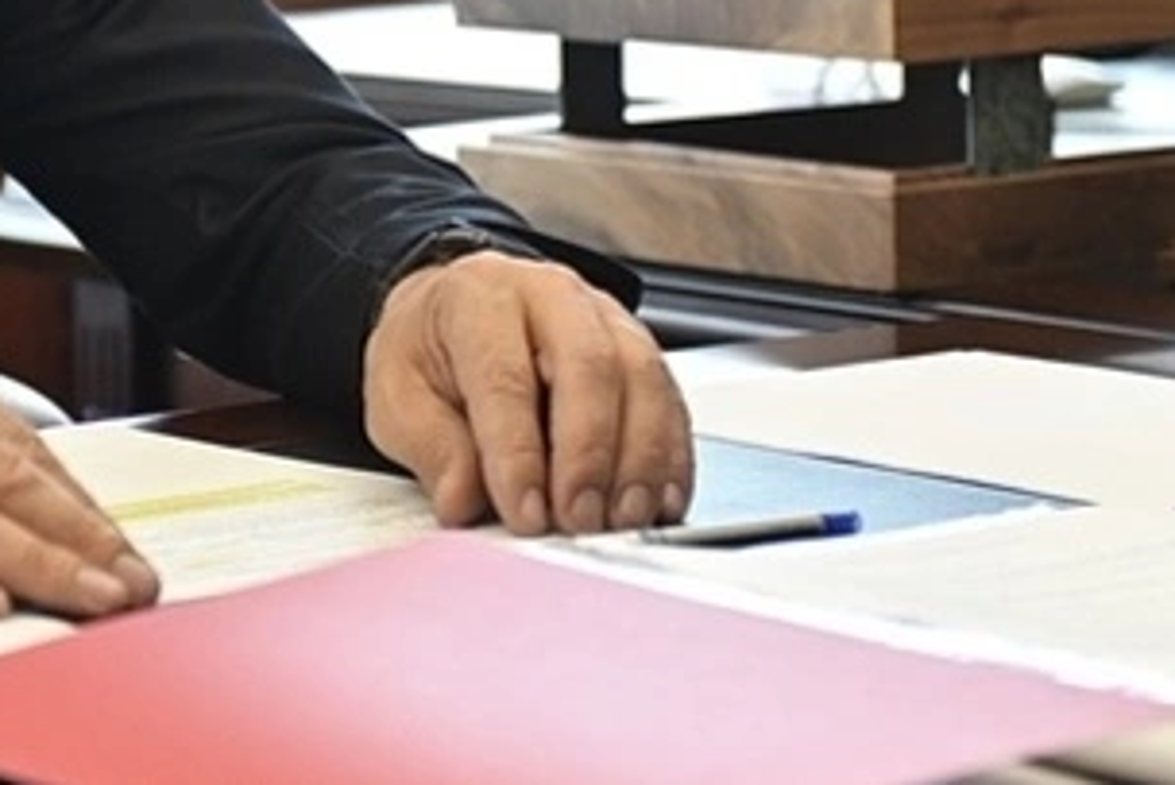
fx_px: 5257
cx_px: -81
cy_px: -114
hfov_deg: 12.6
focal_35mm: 161
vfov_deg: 8.5
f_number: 3.2
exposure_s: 1/125
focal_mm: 70
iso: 1250
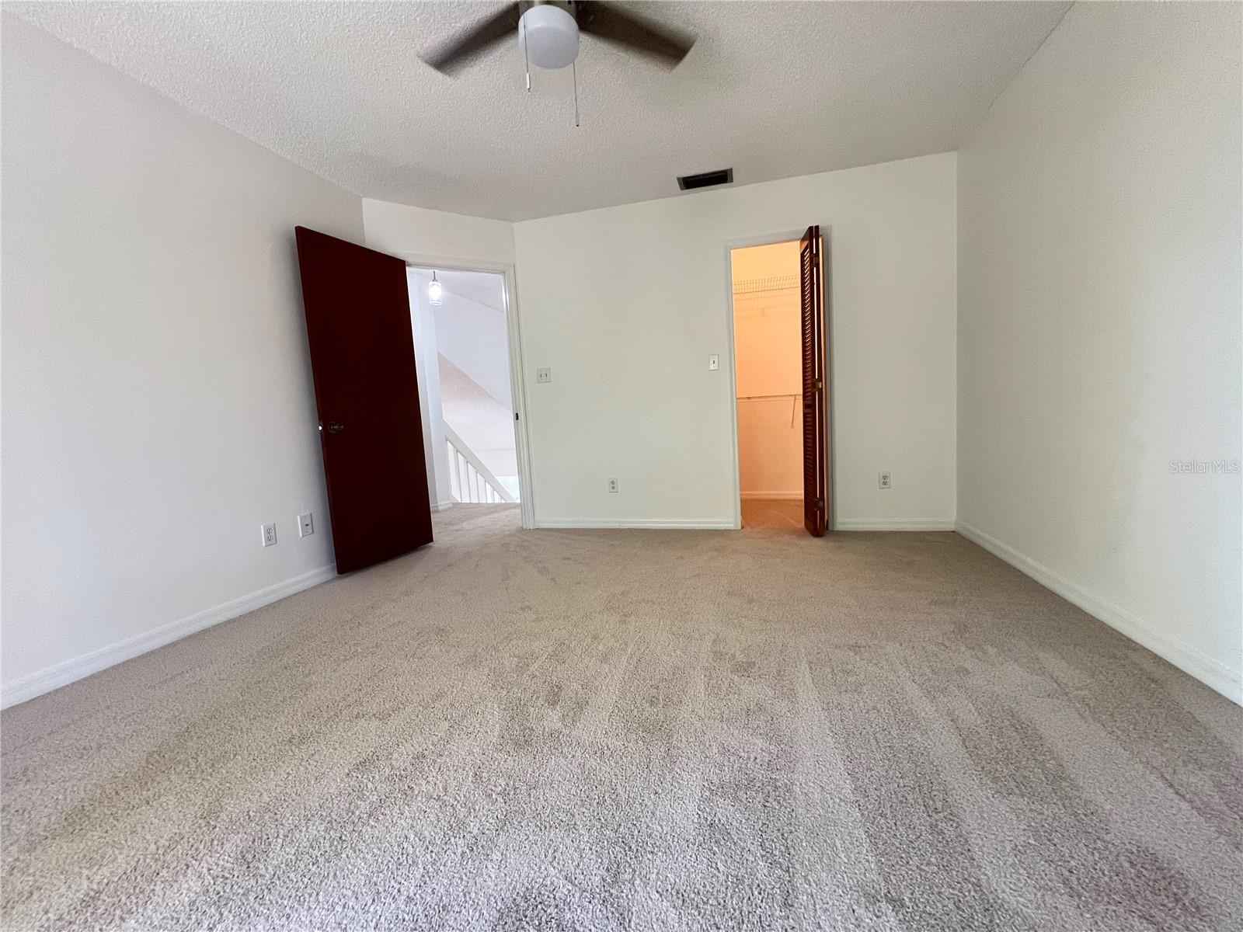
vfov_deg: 89.9
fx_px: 467
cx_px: 622
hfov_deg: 106.2
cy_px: 466
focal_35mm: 13
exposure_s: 1/60
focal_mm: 1.57
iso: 250
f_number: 1.8
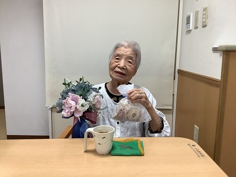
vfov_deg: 45.4
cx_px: 118
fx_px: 211
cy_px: 88
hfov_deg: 58.4
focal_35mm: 31
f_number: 2.4
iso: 64
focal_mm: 3.3
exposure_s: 1/60
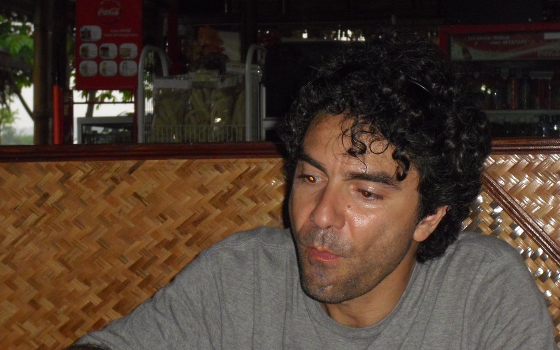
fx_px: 1847
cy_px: 208
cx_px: 282
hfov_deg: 17.2
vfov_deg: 10.8
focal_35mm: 121
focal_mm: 18.6
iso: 400
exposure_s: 1/60
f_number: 5.2
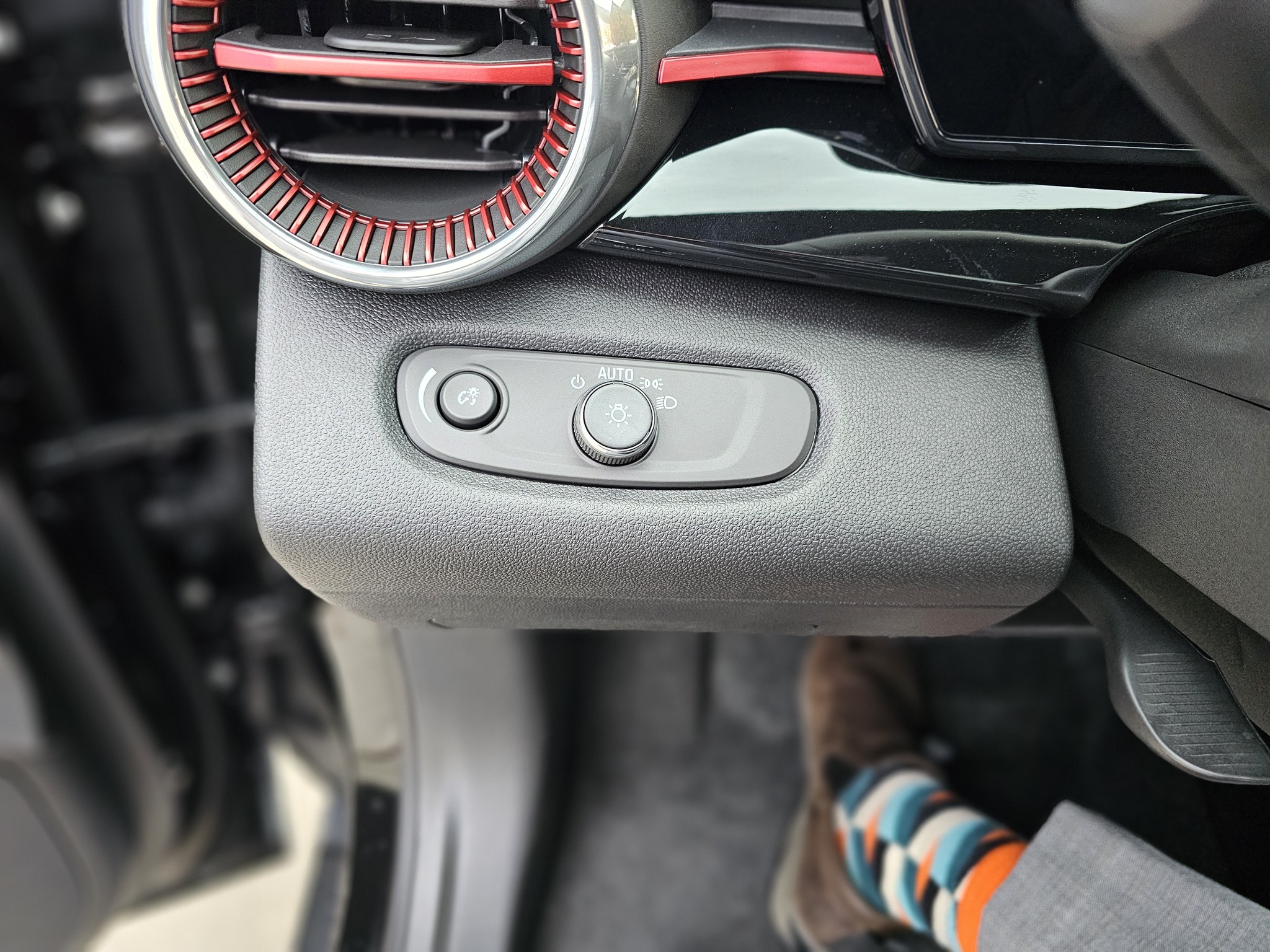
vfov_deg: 58.9
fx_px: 844
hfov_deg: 73.9
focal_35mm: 23
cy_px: 476
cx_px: 635
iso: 640
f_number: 1.7
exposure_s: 1/120
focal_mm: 6.3
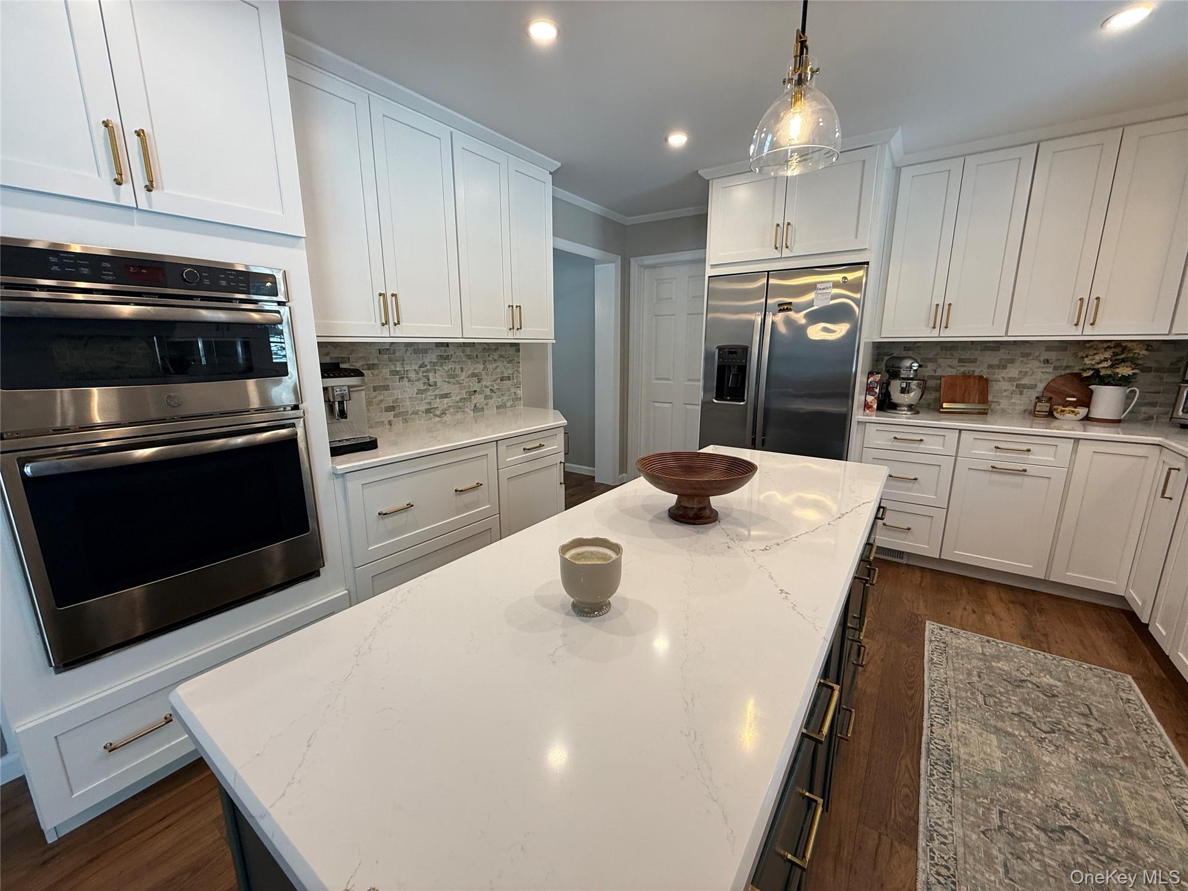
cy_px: 446
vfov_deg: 85.7
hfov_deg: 102.1
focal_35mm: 14
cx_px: 594
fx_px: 480
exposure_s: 1/120
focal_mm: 2.22
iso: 125
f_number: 2.2
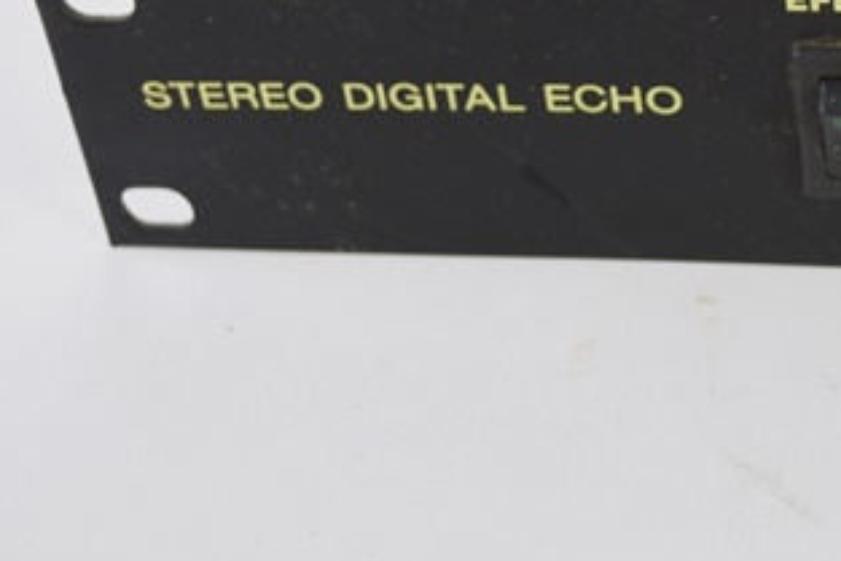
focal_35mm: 92
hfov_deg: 21.7
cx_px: 717
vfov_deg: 14.7
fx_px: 2150
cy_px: 38
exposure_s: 1/100
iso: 400
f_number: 5
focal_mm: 32
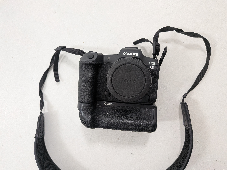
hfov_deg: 71.6
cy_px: 85
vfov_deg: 56.8
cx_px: 114
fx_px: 157
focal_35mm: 24
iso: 371
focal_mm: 4.53
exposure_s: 1/100
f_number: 1.7
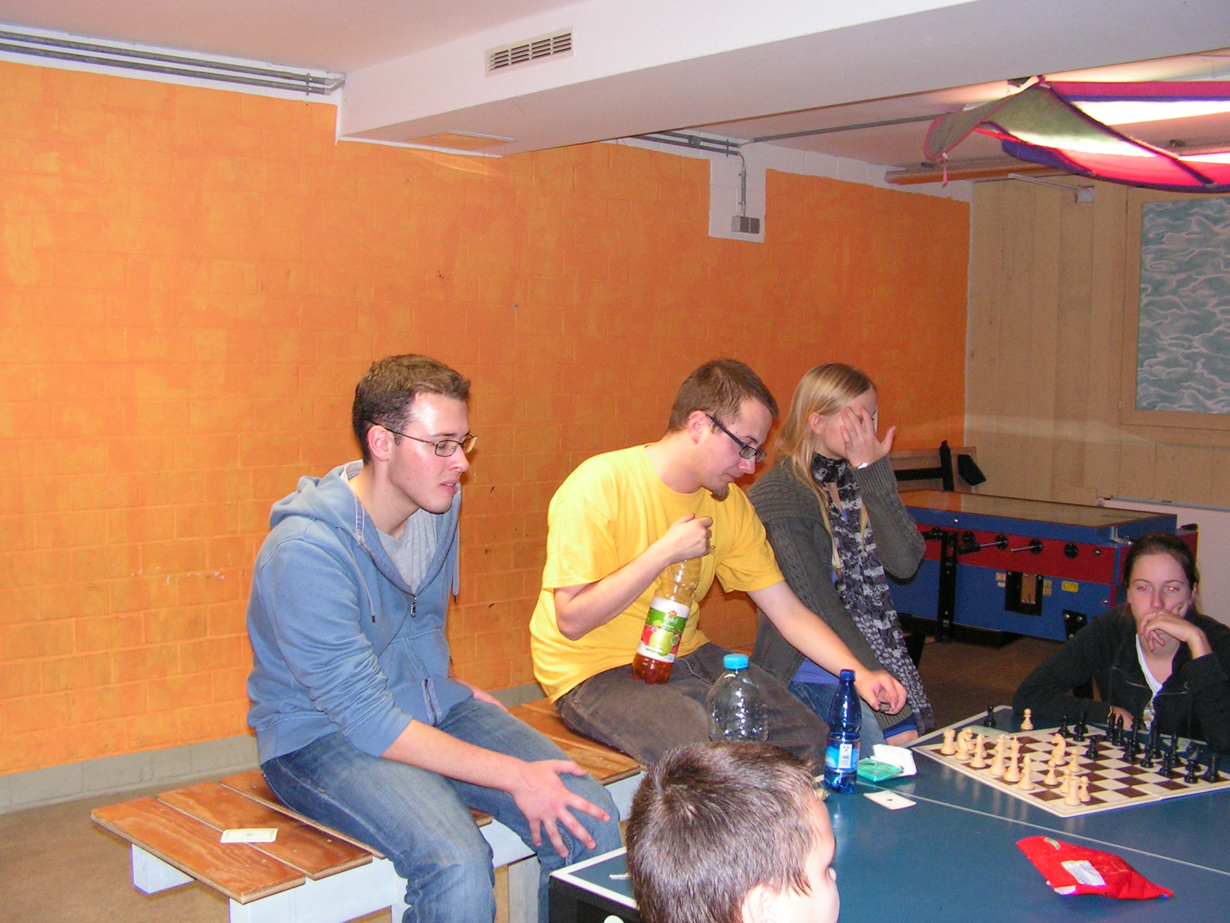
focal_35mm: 36
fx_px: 1279
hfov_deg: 51.4
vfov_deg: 39.7
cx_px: 615
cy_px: 462
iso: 200
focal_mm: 6
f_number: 3.2
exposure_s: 1/40
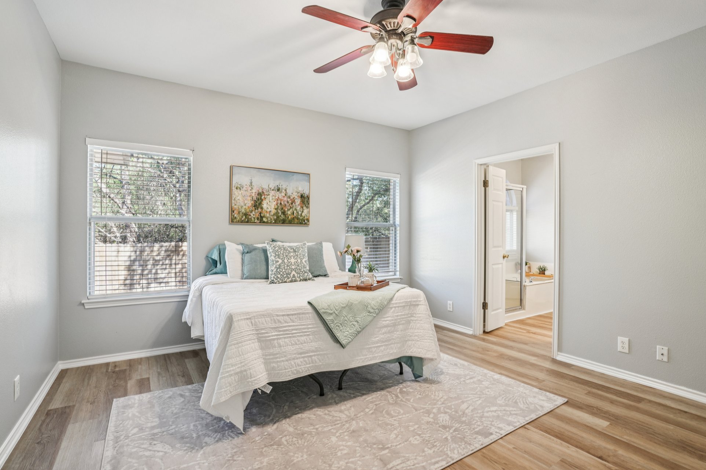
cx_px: 364
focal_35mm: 17
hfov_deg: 93.2
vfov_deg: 70.4
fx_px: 333
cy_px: 231
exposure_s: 1/15
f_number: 8
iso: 400
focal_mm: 16
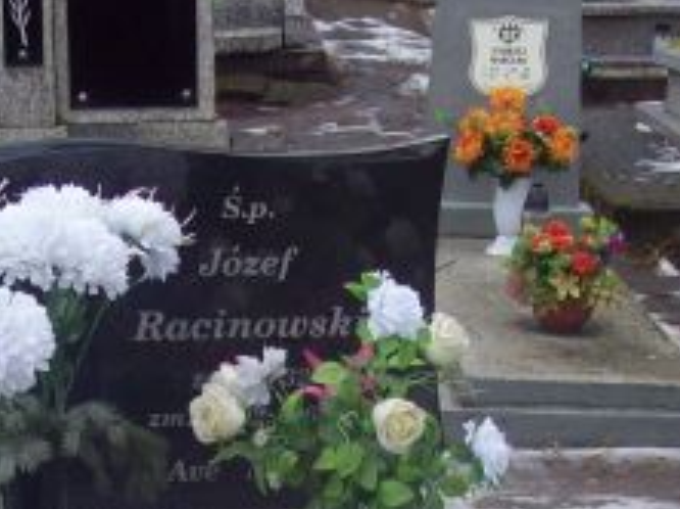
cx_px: 239
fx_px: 2041
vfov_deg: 13.6
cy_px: 678
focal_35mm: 104
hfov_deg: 18.9
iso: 80
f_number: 2.7
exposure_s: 1/184
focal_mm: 6
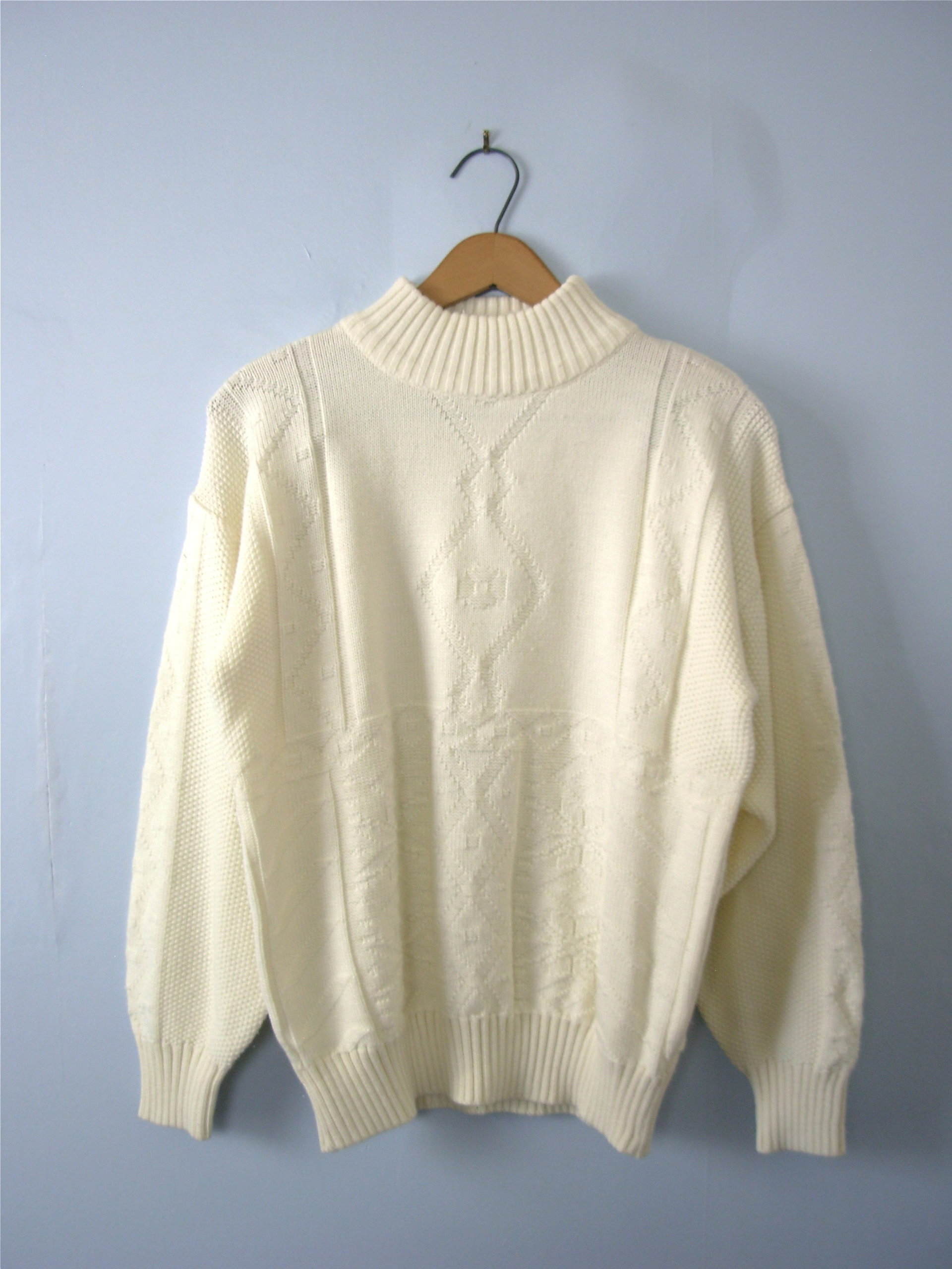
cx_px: 476
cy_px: 634
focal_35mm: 38
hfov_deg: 37.7
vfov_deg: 49.0
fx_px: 1393
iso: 50
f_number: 2.9
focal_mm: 6.3
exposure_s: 1/41.5
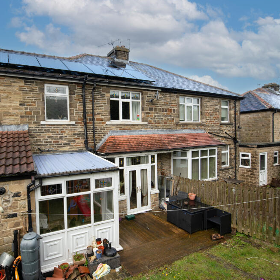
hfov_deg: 73.6
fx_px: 183
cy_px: 141
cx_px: 105
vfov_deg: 74.8
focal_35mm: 20
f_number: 6.3
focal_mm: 15
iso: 200
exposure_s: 1/160
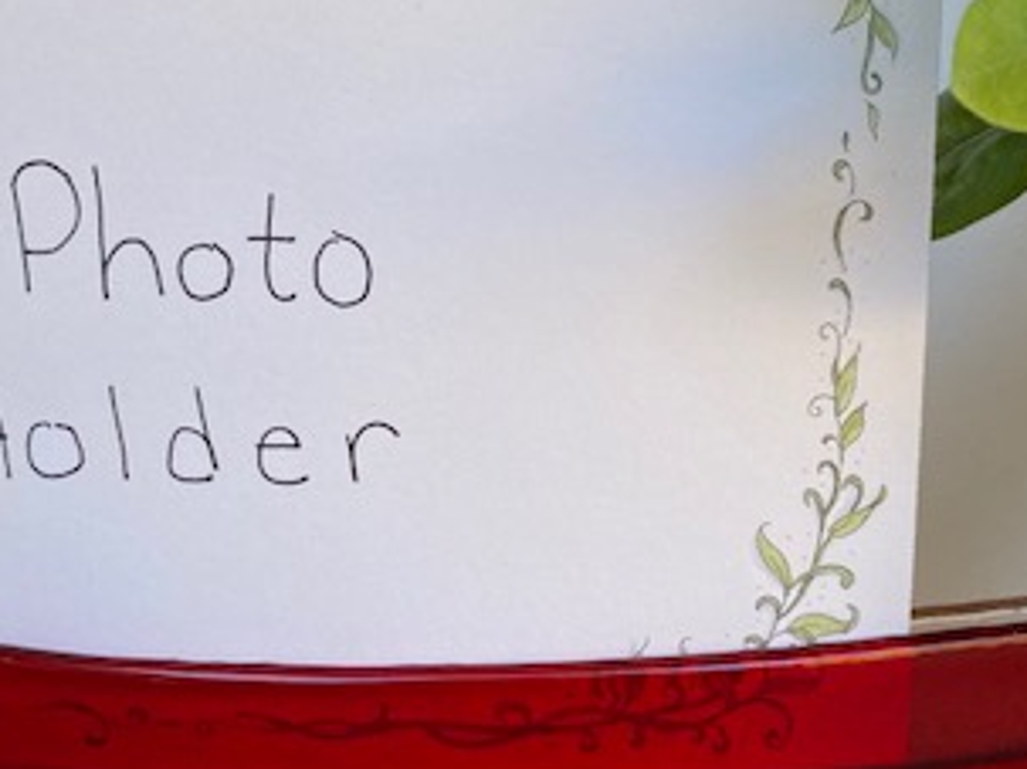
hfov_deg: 34.8
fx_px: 1631
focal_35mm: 55
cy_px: 318
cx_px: 617
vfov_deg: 26.5
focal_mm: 4.25
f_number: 1.8
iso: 32
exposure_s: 1/172
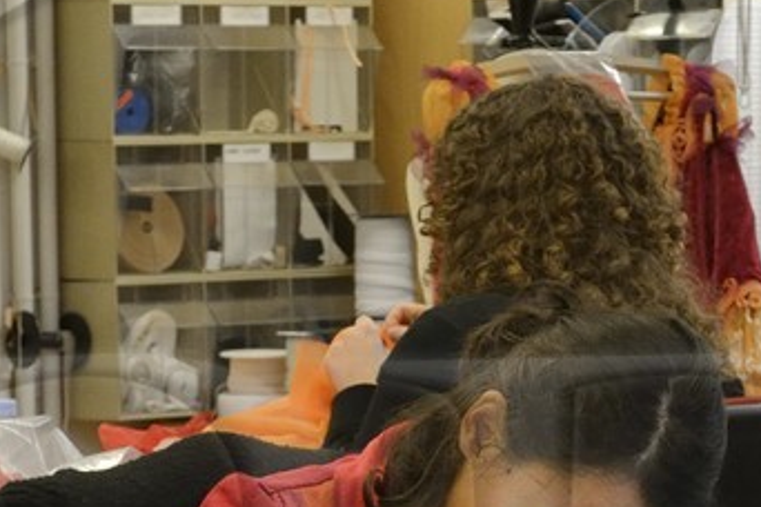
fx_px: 4354
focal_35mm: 206
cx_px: 421
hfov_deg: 10.0
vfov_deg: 6.6
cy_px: 725
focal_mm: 44
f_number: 6.3
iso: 1600
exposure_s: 1/100
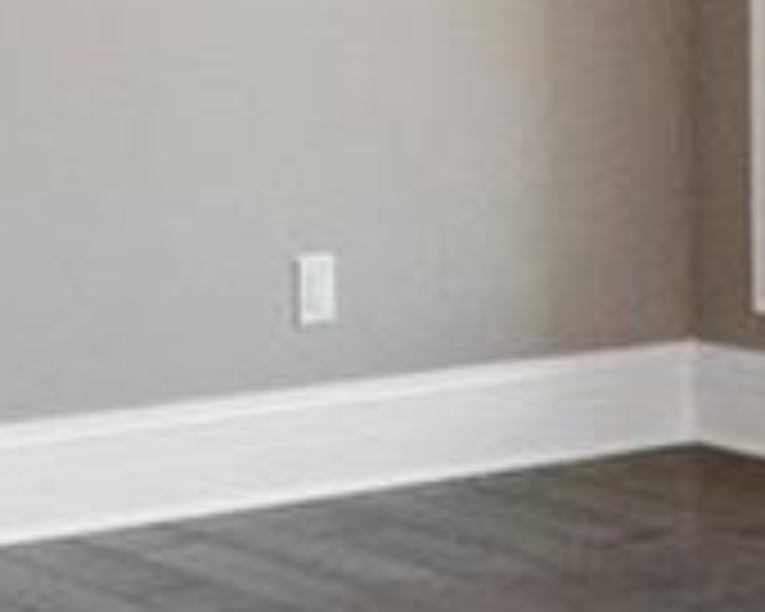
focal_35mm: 141
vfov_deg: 10.5
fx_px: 3192
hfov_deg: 13.6
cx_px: 270
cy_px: -364
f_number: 8
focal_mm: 8
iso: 400
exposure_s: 1/20
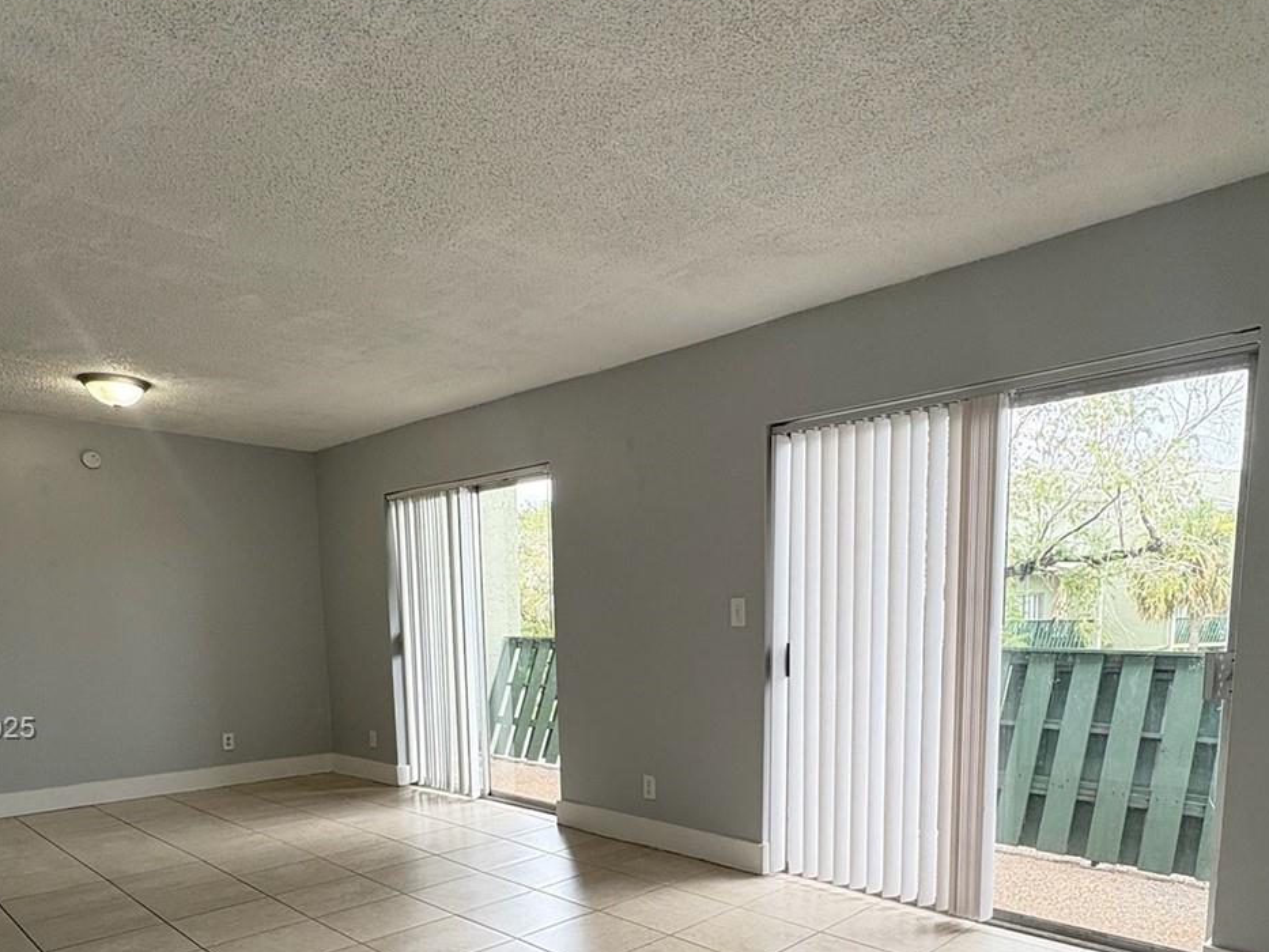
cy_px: 730
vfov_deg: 53.8
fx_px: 880
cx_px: 688
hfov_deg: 71.5
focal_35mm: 24
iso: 40
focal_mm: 2.22
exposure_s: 1/126
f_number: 2.2
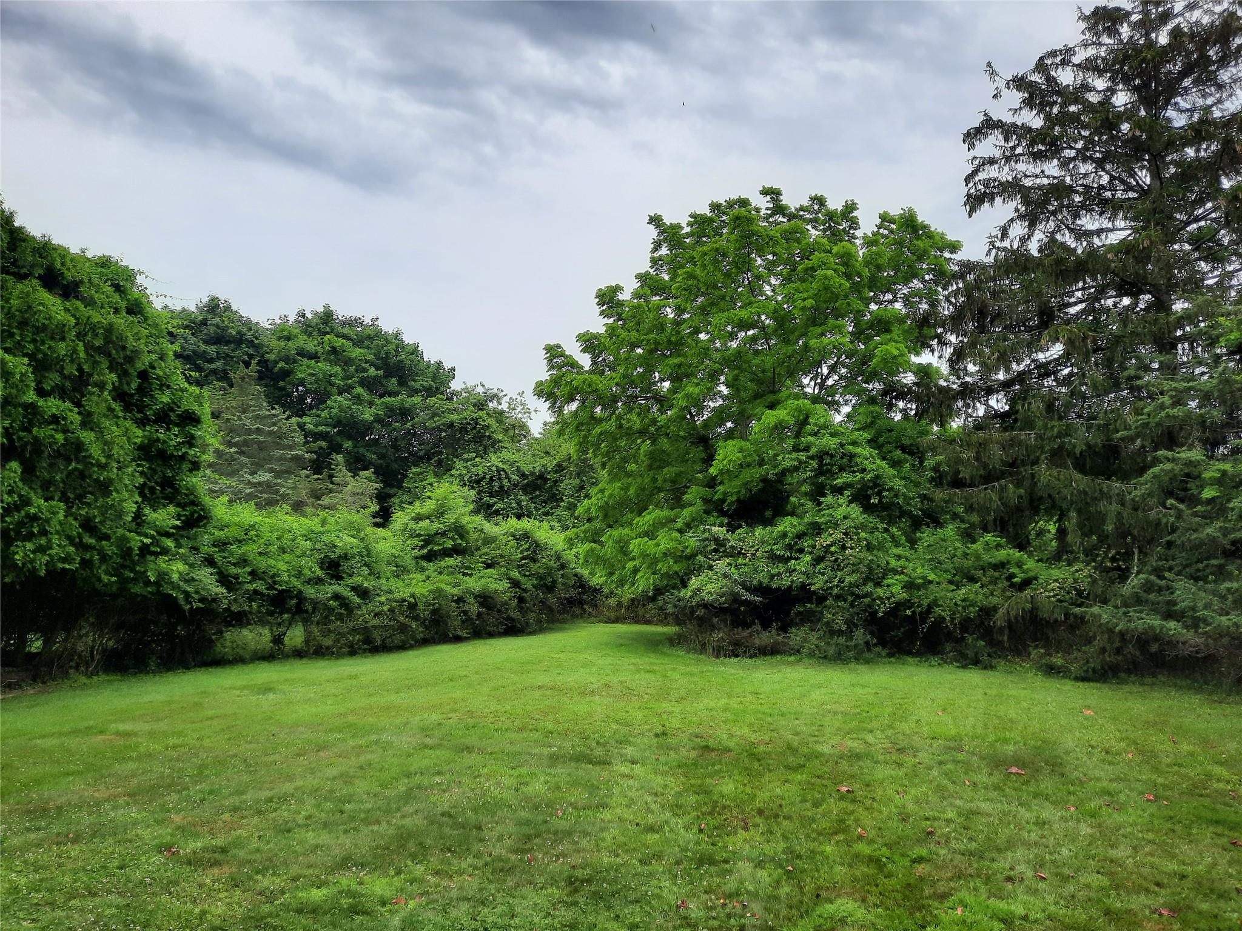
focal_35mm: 25
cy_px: 466
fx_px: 897
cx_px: 621
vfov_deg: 54.9
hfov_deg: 69.4
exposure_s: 1/345
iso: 32
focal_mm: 4.6
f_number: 2
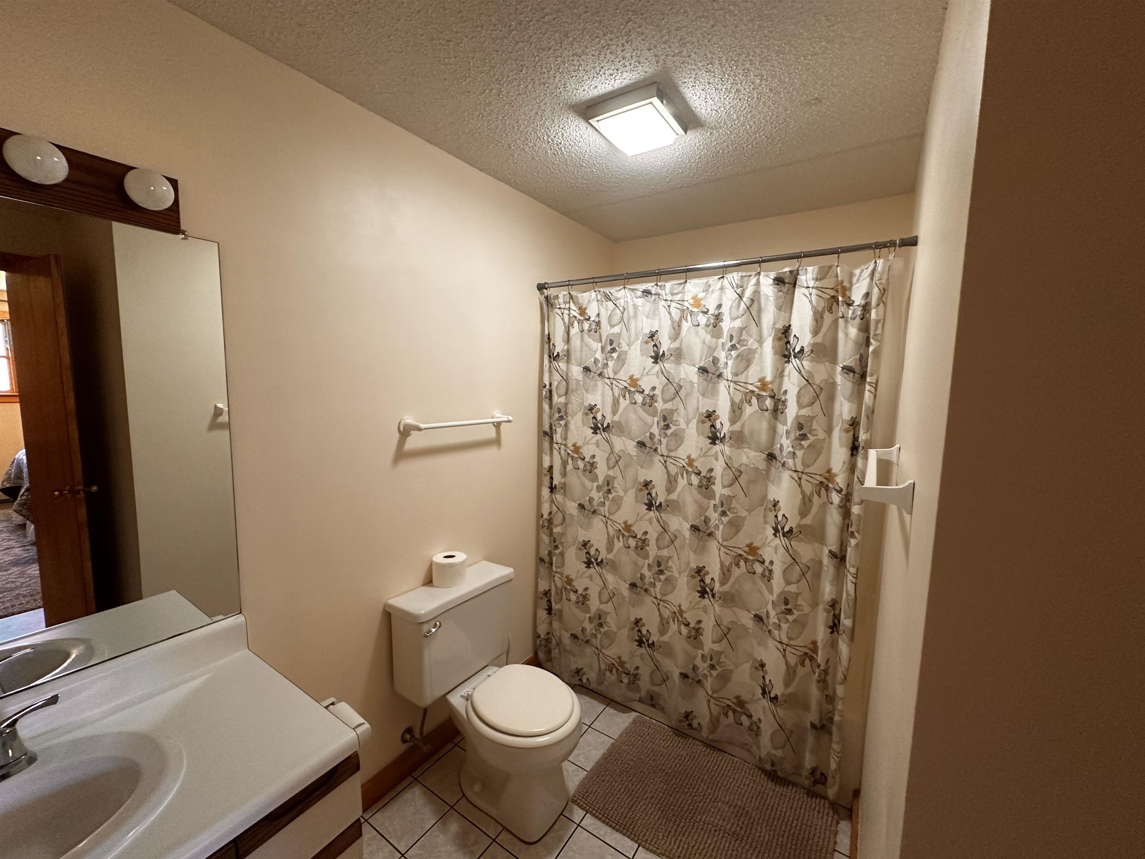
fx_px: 463
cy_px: 430
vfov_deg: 85.7
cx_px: 572
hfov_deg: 102.1
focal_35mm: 14
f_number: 2.2
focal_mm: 2.22
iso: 320
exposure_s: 1/60
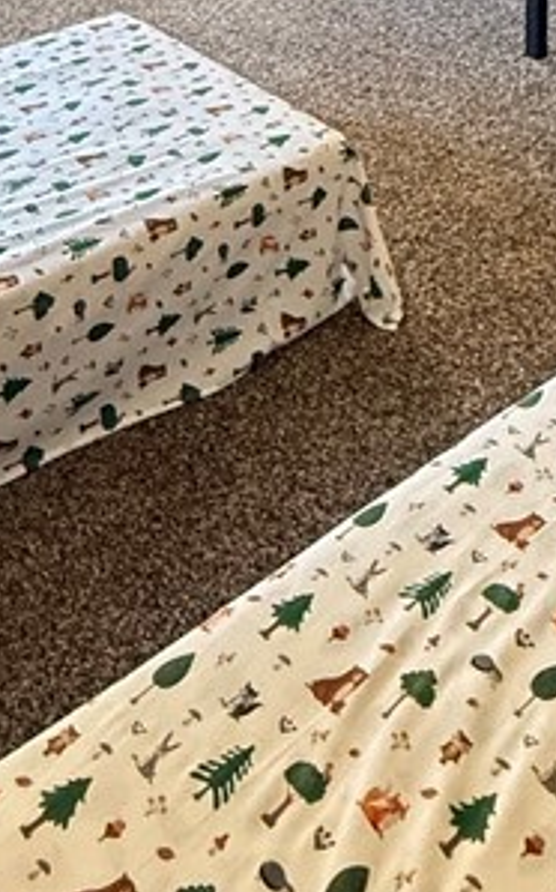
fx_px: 1238
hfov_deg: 25.3
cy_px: -326
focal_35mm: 51
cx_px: 230
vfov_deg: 29.8
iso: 640
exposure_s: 1/60
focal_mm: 2.22
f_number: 2.2
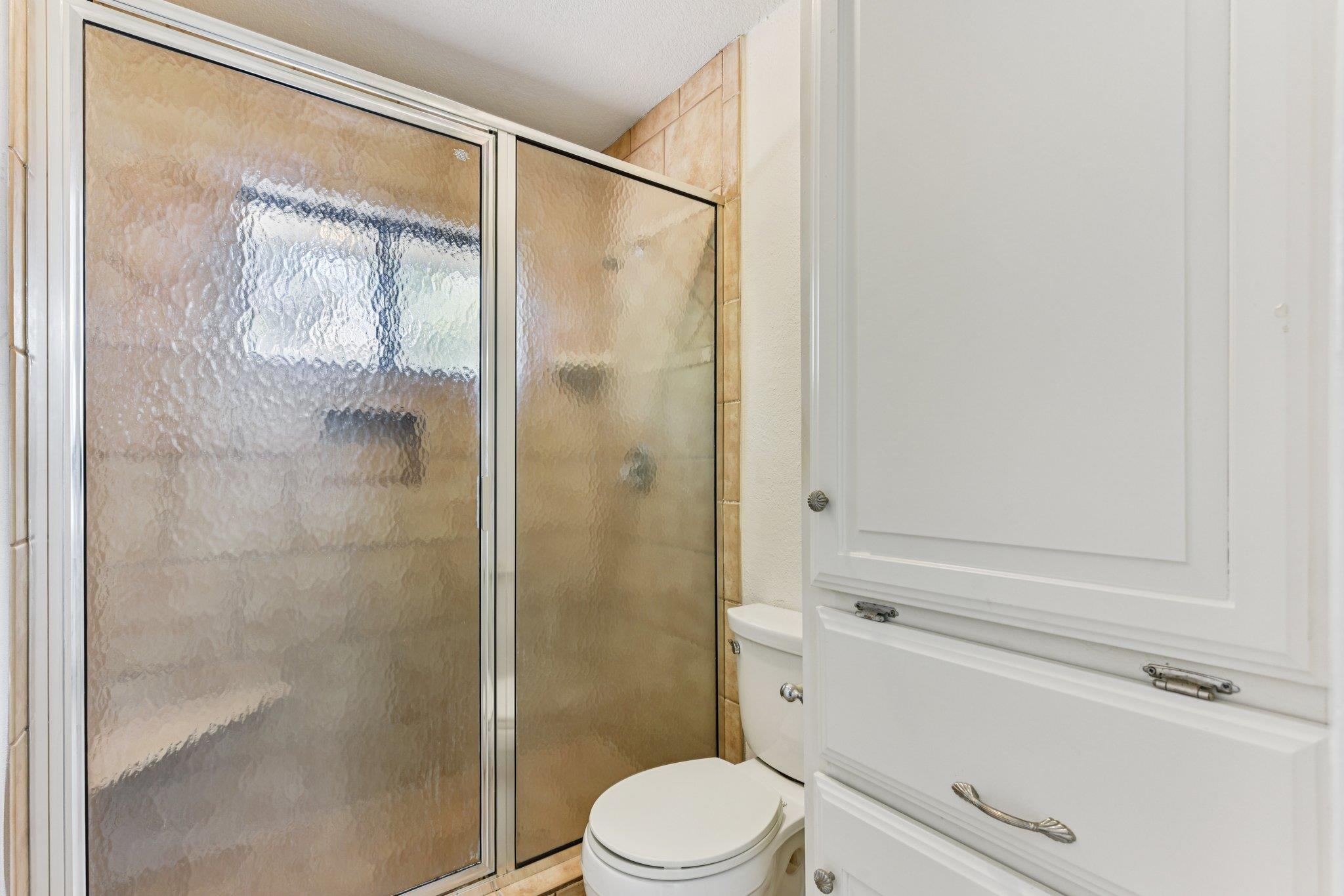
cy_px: 448
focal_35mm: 17
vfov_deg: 70.5
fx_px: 635
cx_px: 672
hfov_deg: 93.3
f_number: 8
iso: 200
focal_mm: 17
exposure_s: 1/8
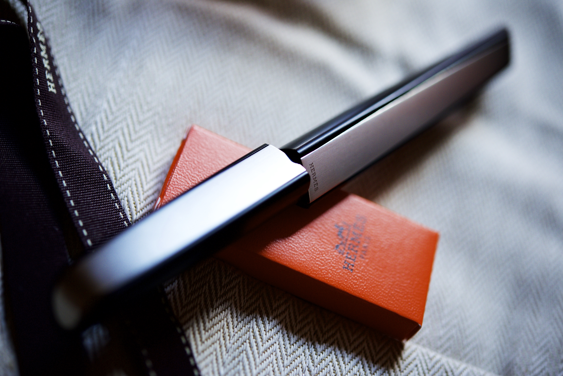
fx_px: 939
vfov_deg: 22.6
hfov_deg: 33.4
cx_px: 282
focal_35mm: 60
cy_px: 188
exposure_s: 1/250
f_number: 4
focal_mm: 60
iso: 500
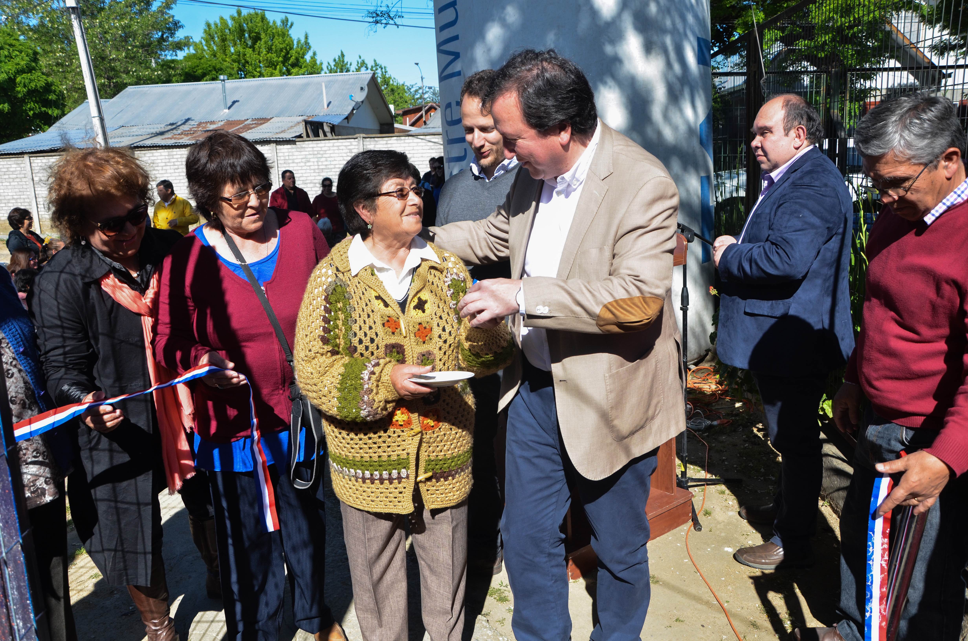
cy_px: 320
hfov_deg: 59.6
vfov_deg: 41.5
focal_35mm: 32
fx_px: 845
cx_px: 484
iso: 400
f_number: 5.6
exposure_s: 1/1000
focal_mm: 21
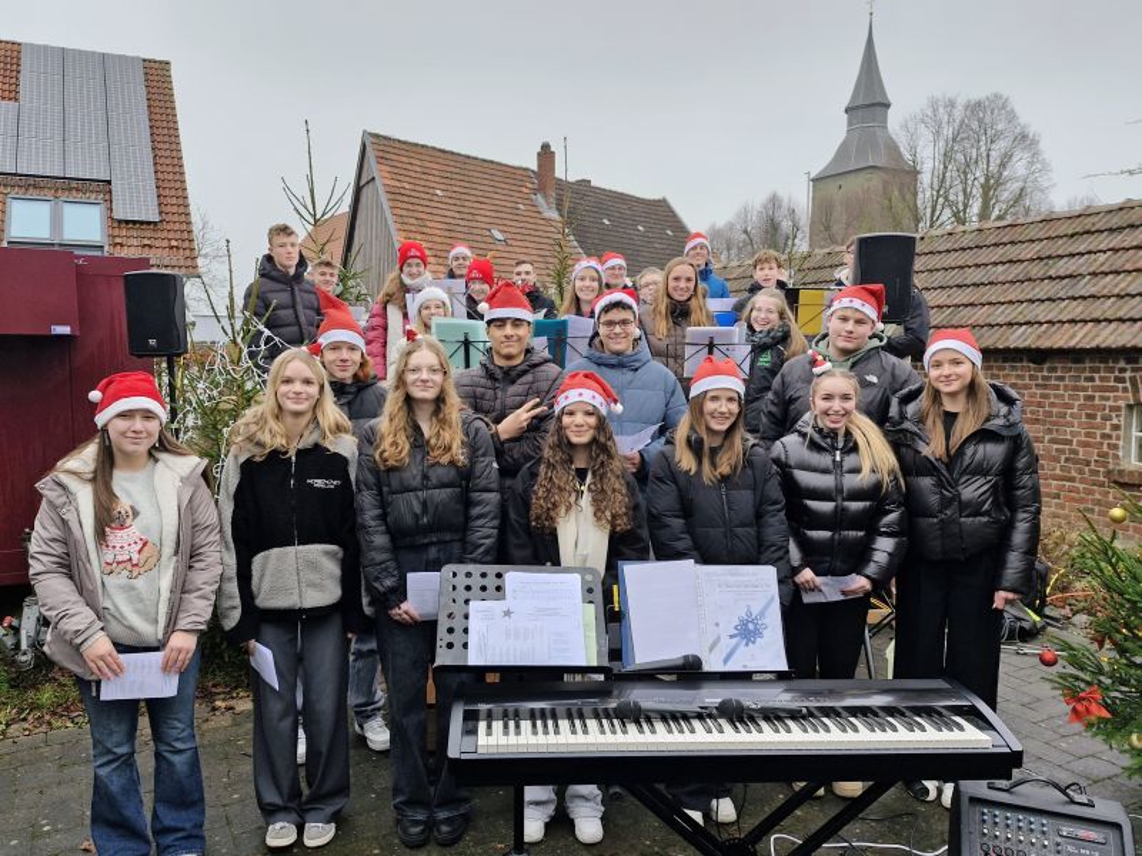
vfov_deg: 58.9
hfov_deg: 73.9
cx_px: 571
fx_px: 759
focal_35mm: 23
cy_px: 428
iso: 160
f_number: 1.8
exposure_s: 1/180
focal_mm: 5.54
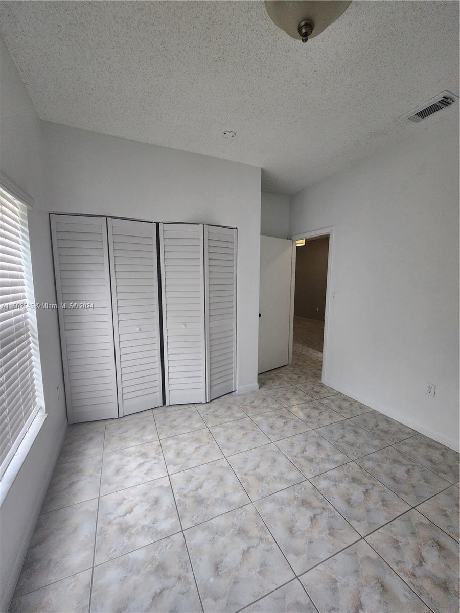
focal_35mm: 13
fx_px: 230
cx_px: 230
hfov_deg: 89.9
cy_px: 306
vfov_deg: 106.2
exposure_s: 1/60
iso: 125
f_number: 2.2
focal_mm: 2.2
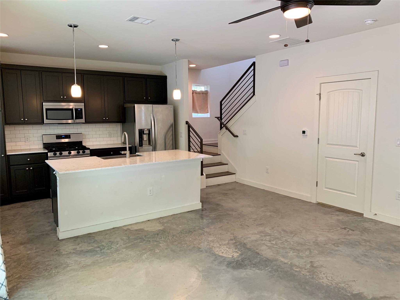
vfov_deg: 53.1
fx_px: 300
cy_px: 150
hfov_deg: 67.3
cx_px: 200
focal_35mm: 26
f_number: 1.8
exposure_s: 1/60
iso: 80
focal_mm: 4.25
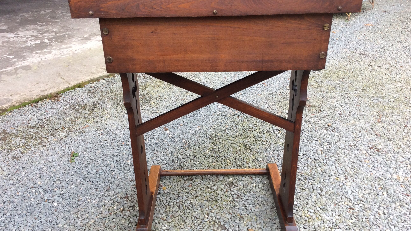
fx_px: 381
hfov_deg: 56.6
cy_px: 123
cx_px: 206
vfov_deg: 33.7
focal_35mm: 35
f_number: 2.4
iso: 40
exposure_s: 1/100
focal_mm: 3.3
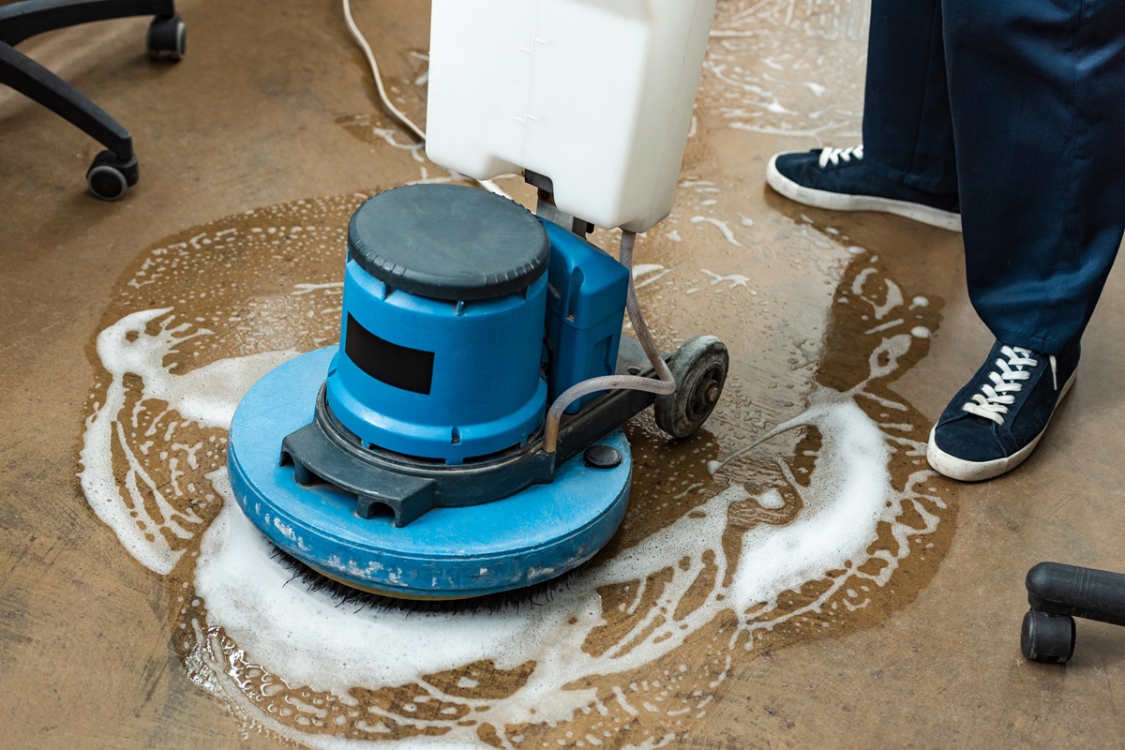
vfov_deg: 19.5
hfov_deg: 28.8
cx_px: 562
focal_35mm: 70
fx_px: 2187
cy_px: 375
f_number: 3.2
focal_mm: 70
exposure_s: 1/200
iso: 400
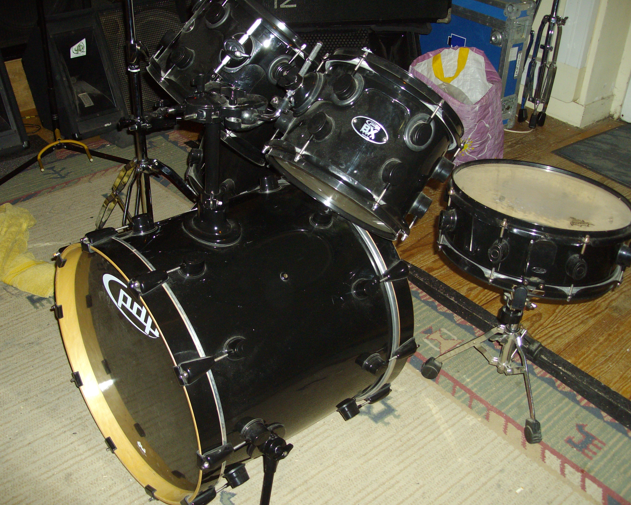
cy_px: 255
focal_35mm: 38
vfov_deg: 39.2
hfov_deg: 47.9
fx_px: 710
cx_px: 327
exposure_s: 1/50
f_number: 2.7
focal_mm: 6
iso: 172
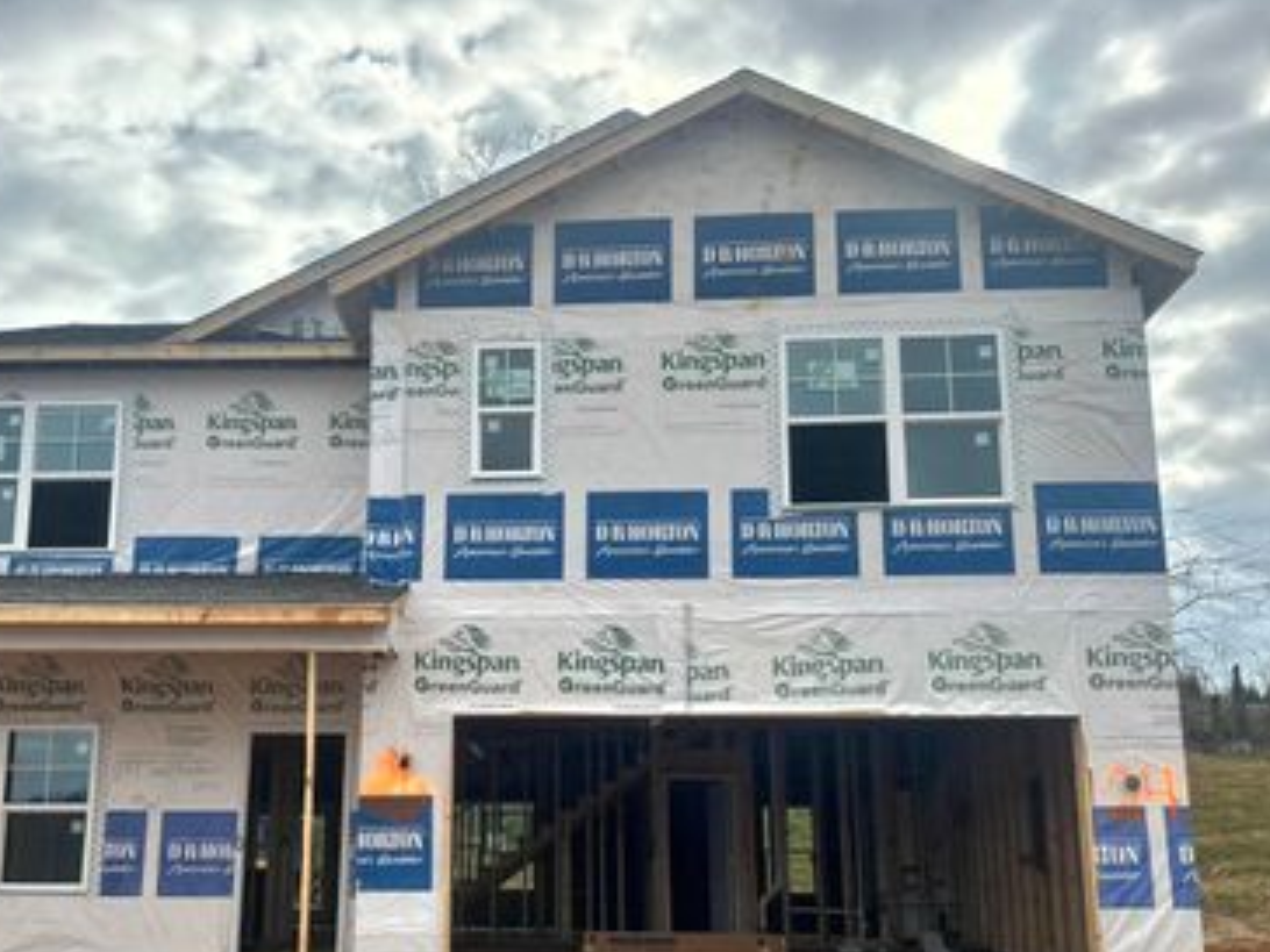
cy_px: 636
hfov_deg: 54.8
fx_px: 1211
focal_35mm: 33
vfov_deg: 42.4
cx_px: 485
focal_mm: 6.76
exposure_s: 1/3333
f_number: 1.78
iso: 80
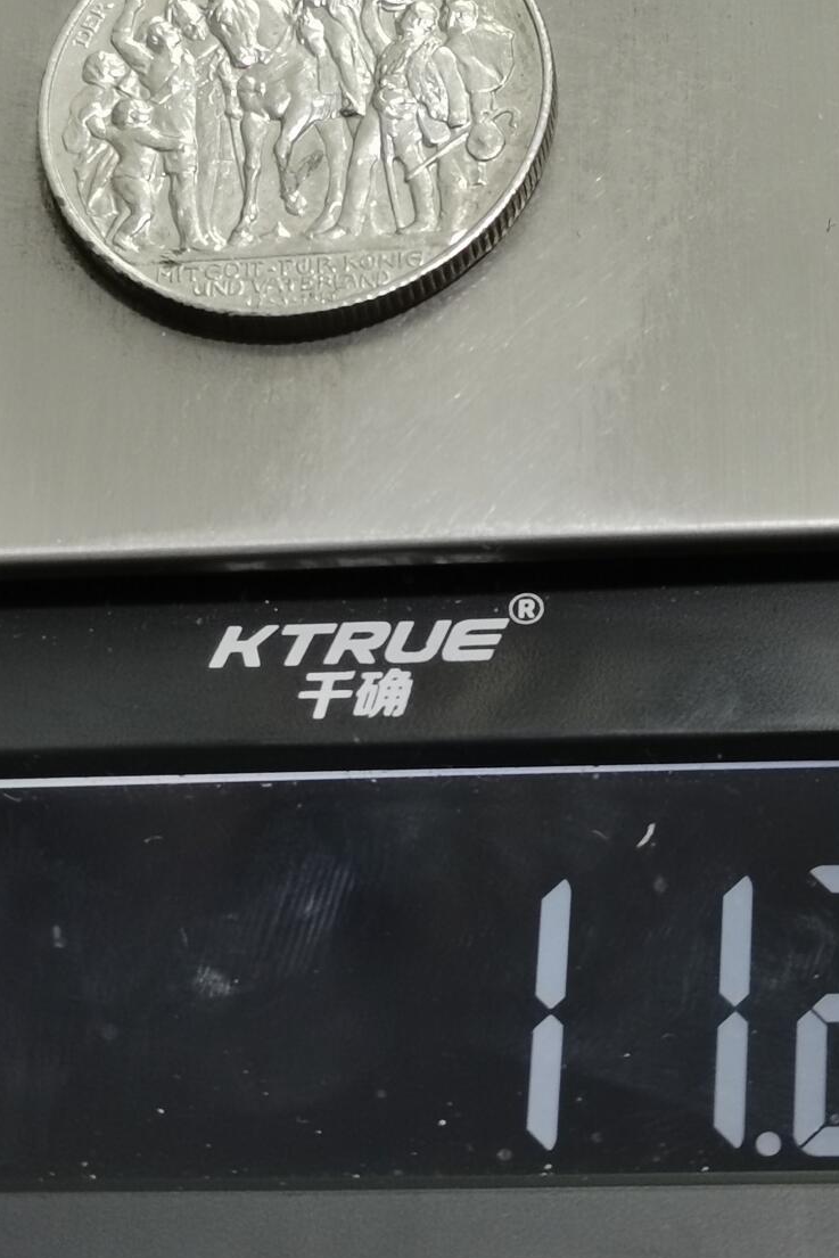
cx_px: 400
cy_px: 258
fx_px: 3669
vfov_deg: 19.3
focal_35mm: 105
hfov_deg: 13.0
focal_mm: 5.58
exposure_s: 1/100
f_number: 1.8
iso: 80
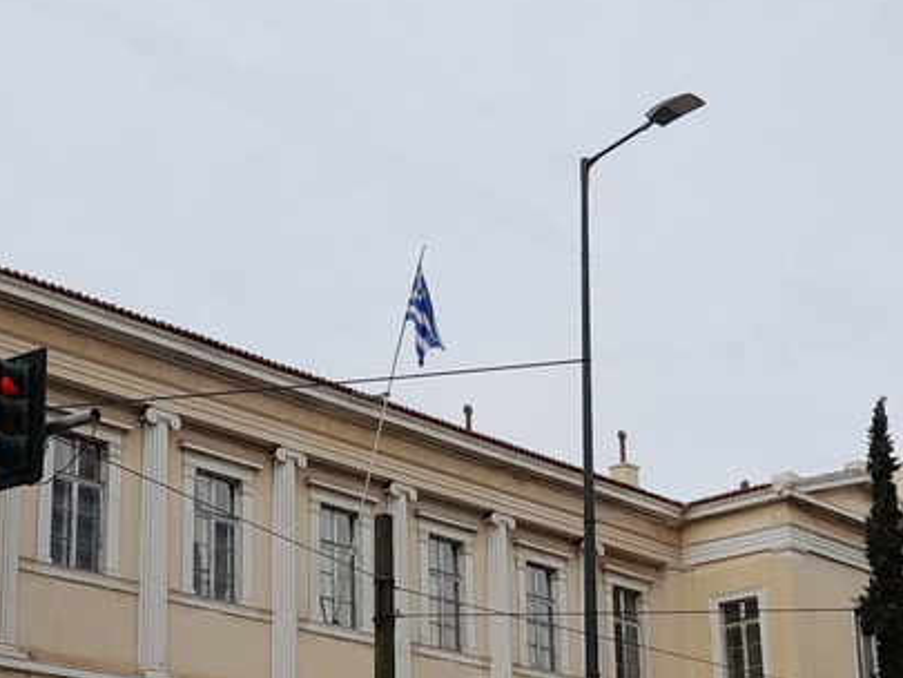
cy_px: 524
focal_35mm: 74
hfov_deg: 26.3
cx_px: 424
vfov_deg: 19.7
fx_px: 1931
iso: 20
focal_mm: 4.6
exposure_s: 1/372
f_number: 2
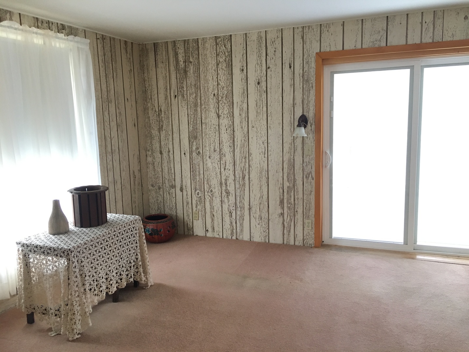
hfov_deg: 61.7
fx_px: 393
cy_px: 176
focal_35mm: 29
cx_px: 234
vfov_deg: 48.2
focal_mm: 4.15
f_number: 2.2
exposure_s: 1/30
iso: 125
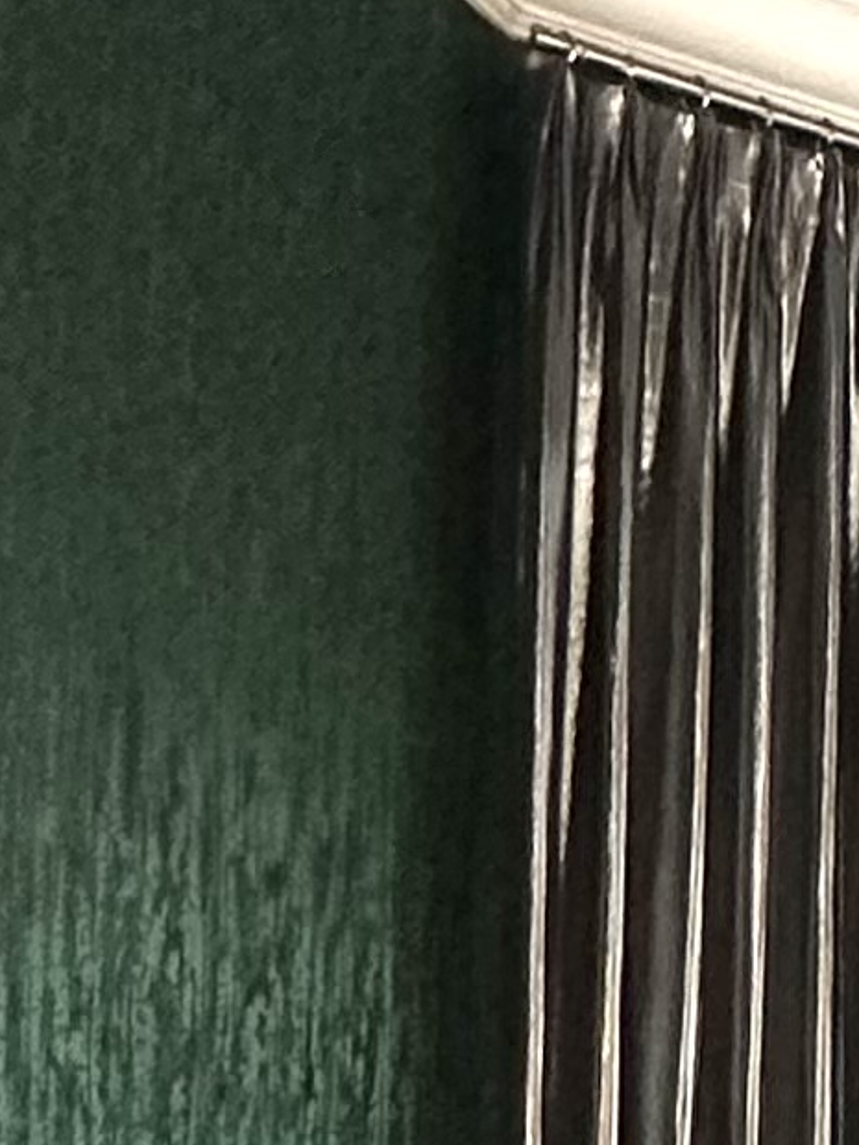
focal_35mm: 91
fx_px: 3011
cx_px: 1954
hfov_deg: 13.0
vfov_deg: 20.4
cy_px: 1311
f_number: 2.2
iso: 320
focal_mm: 2.22
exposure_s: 1/120
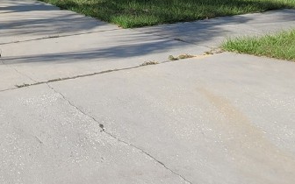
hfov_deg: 37.0
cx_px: -53
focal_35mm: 42
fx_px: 338
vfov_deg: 24.9
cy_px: -76
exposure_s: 1/1132
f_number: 2.2
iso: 40
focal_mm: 1.74
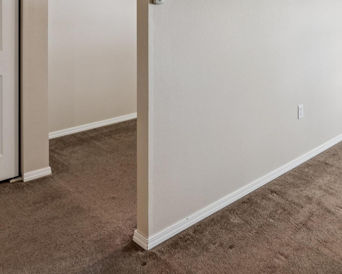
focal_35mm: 35
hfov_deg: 48.2
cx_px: 280
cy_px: 16
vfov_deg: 38.6
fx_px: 354
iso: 400
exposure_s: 1/6
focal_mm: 16
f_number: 13
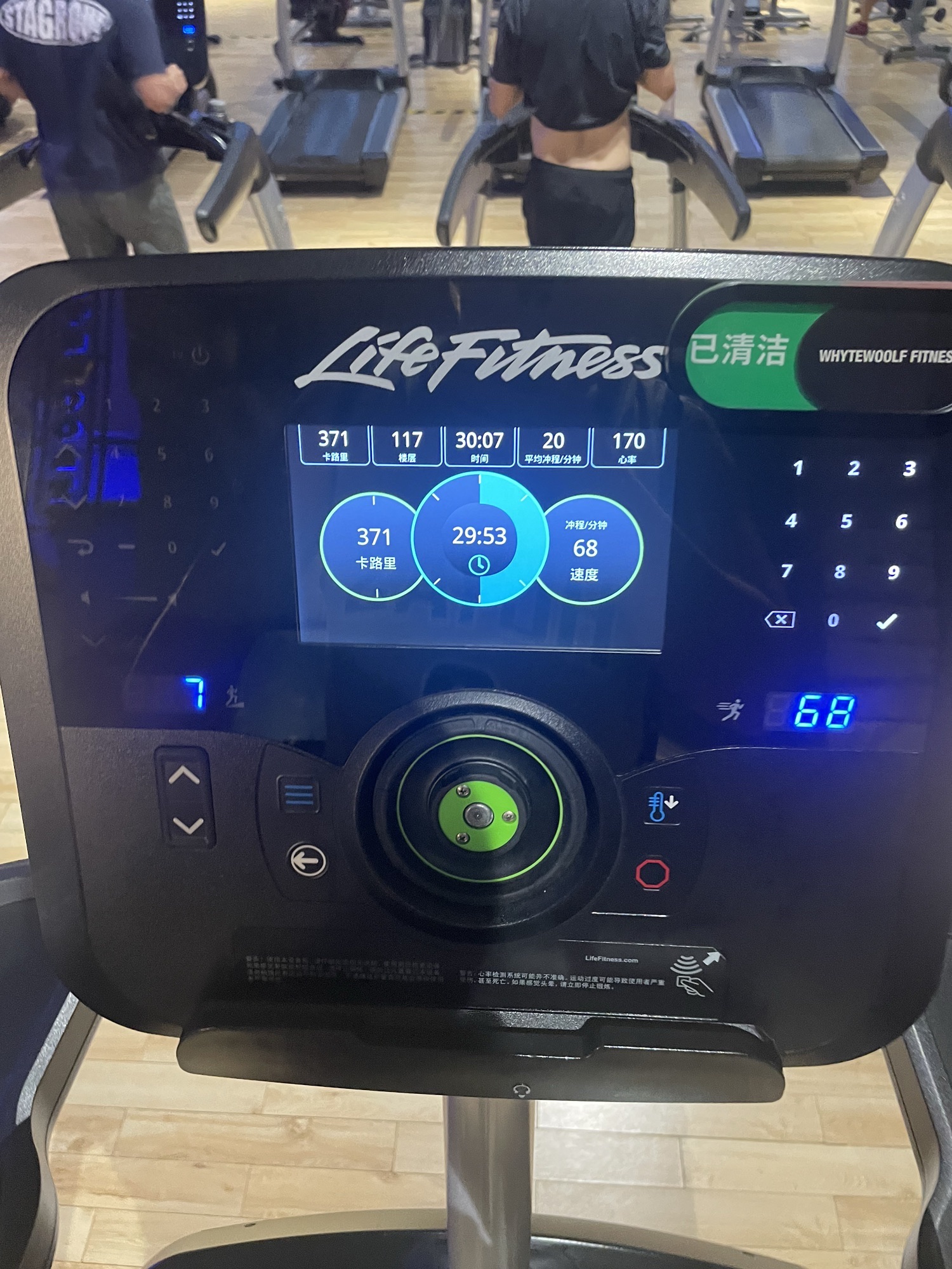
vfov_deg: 67.3
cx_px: 476
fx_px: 953
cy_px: 634
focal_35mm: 26
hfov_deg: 53.1
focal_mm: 4.2
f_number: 1.6
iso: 400
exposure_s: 1/33
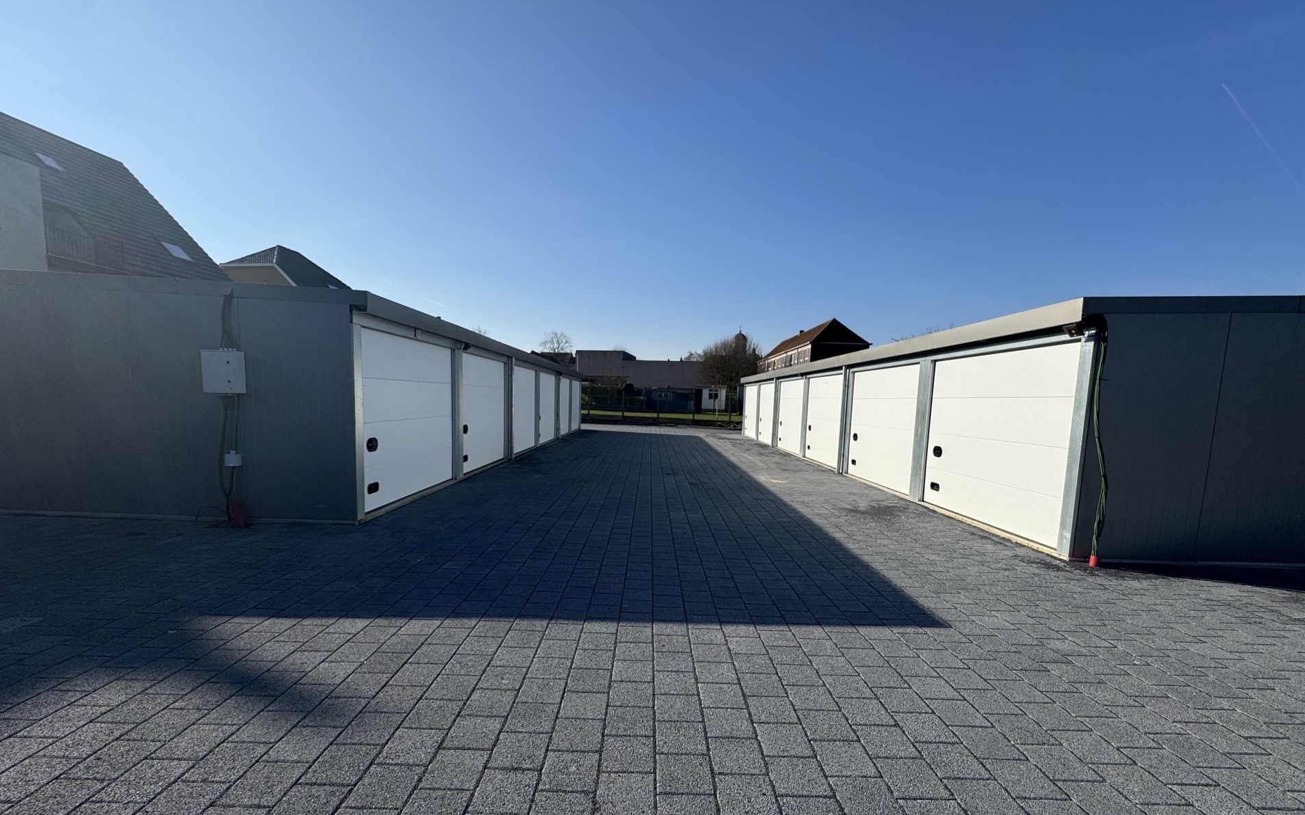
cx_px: 648
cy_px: 459
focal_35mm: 15
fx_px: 533
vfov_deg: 74.4
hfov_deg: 101.5
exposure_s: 1/3906
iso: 32
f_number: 2.2
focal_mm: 2.22
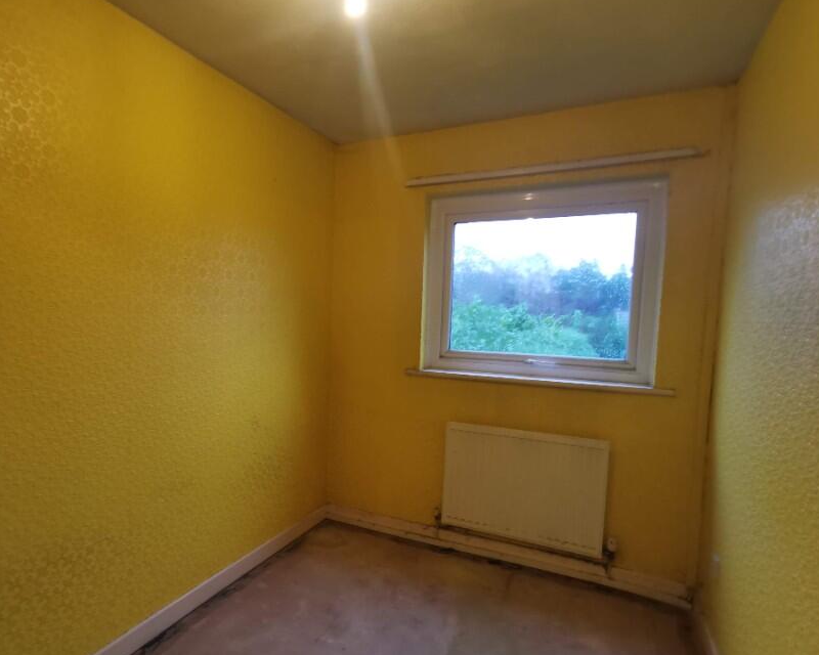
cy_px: 348
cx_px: 309
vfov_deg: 68.0
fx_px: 485
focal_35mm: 20
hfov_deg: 79.0
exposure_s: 1/33.3
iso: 200
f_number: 2.2
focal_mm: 2.26
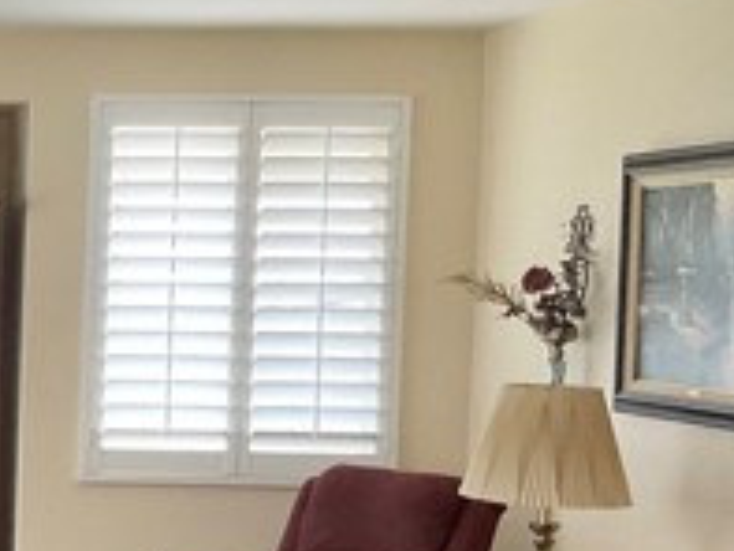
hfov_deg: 18.3
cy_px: 424
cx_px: -399
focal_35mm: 94
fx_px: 1994
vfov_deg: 15.7
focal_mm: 3
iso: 80
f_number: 1.8
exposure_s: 1/60
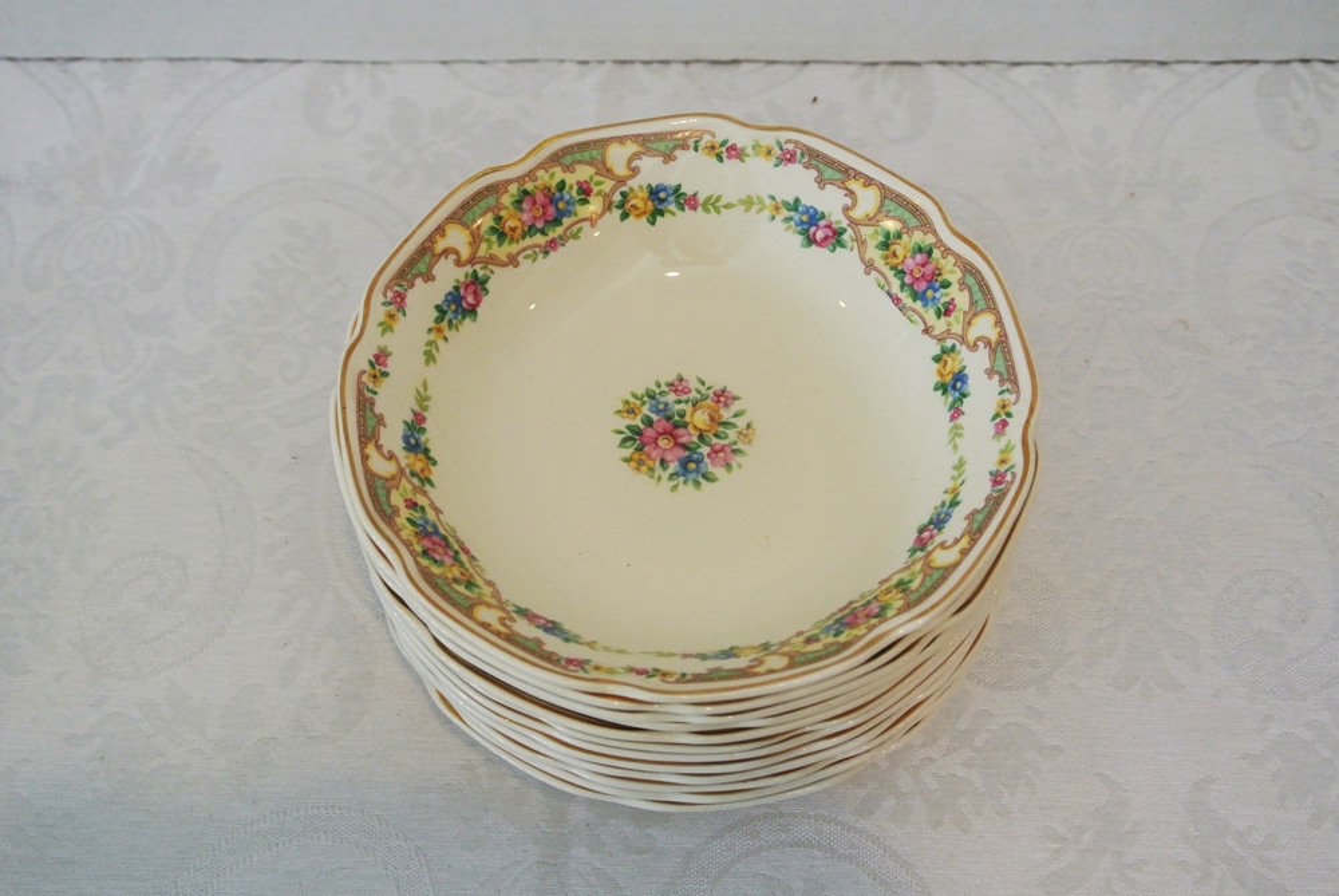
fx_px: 2197
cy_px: 448
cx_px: 670
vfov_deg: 23.0
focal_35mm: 59
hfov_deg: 33.9
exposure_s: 1/60
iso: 640
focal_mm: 21.9
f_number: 5
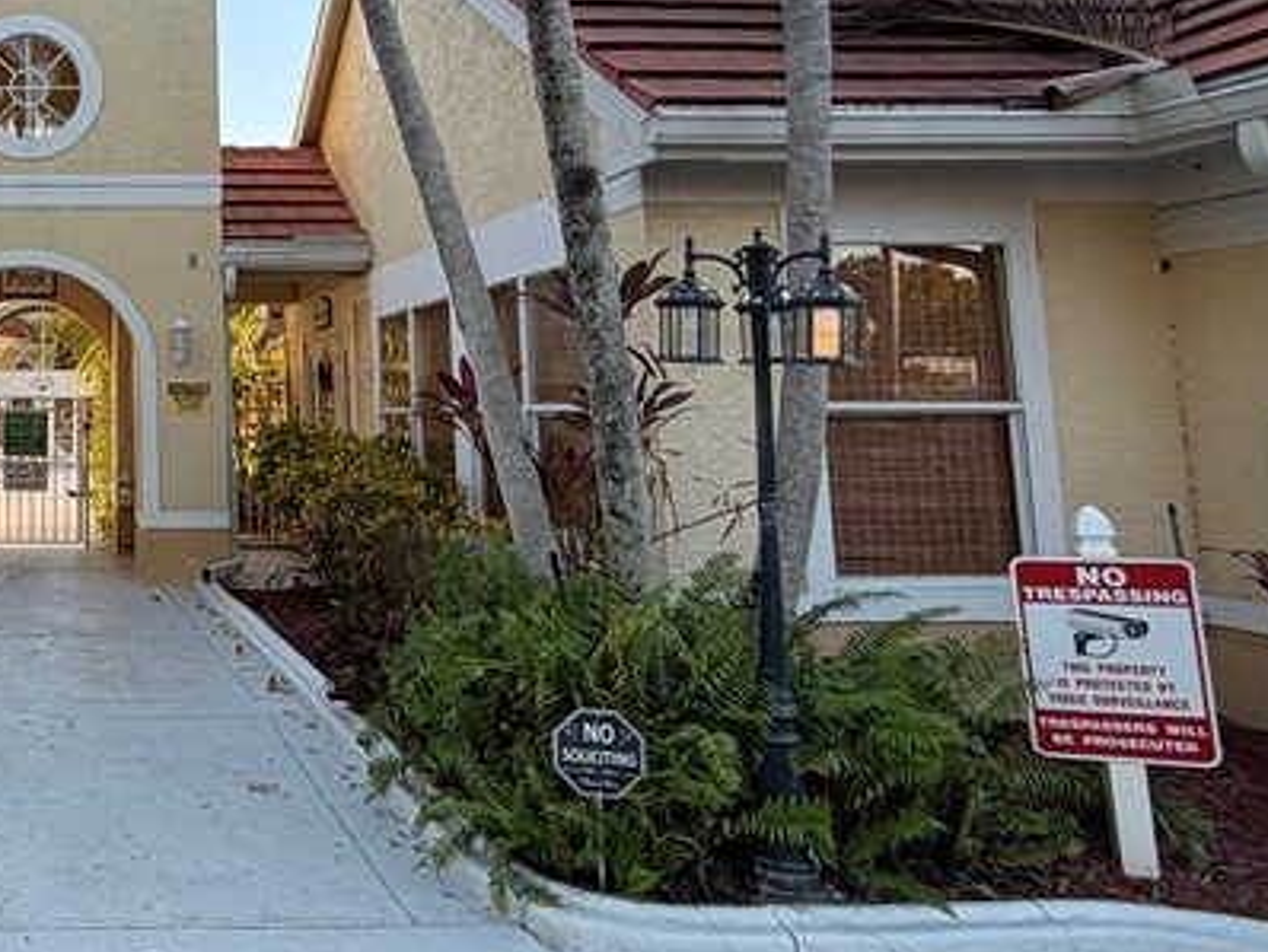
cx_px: 29
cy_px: 248
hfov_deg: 44.5
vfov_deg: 38.8
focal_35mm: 36
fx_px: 1319
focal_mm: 2.22
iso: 50
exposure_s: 1/195
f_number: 2.2
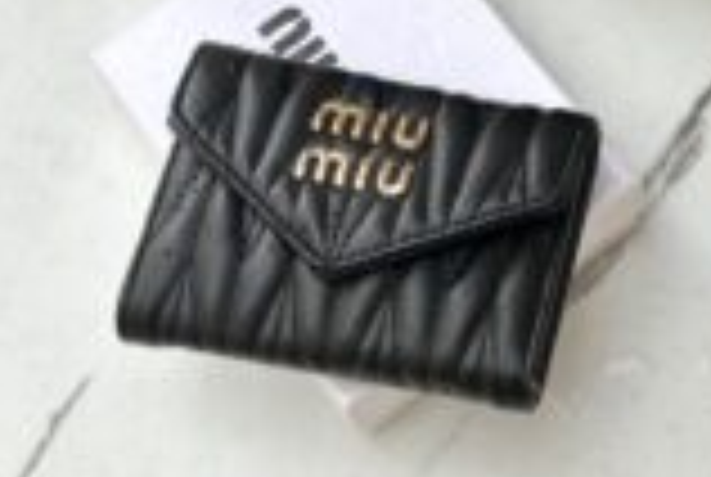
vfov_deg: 10.4
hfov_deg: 16.0
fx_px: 2493
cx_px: 657
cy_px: -338
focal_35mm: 126
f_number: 1.78
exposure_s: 1/121
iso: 100
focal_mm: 6.86
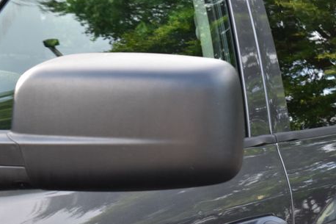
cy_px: 115
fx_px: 1017
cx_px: 136
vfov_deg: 12.6
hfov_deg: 18.7
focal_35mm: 109
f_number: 8
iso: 400
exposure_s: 1/60
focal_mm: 52
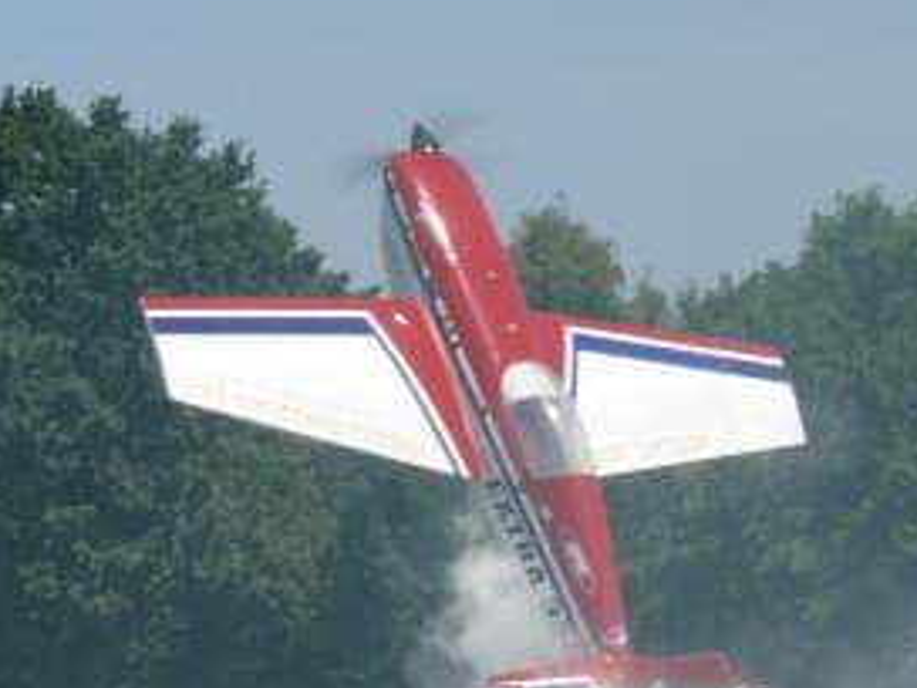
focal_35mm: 435
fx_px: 11523
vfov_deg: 3.4
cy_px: 378
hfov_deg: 4.6
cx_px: 526
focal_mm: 39.1
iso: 100
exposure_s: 1/400
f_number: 6.3
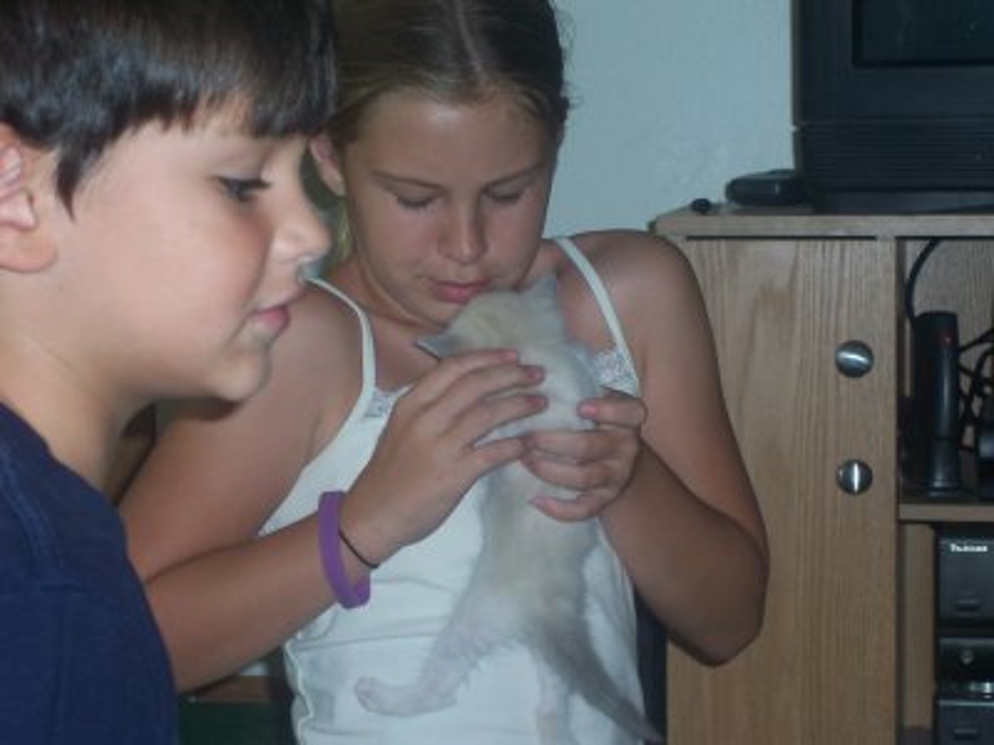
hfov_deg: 17.7
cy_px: 372
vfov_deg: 13.3
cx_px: 497
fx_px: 3187
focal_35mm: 111
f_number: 4.8
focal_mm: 16.8
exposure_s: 1/90
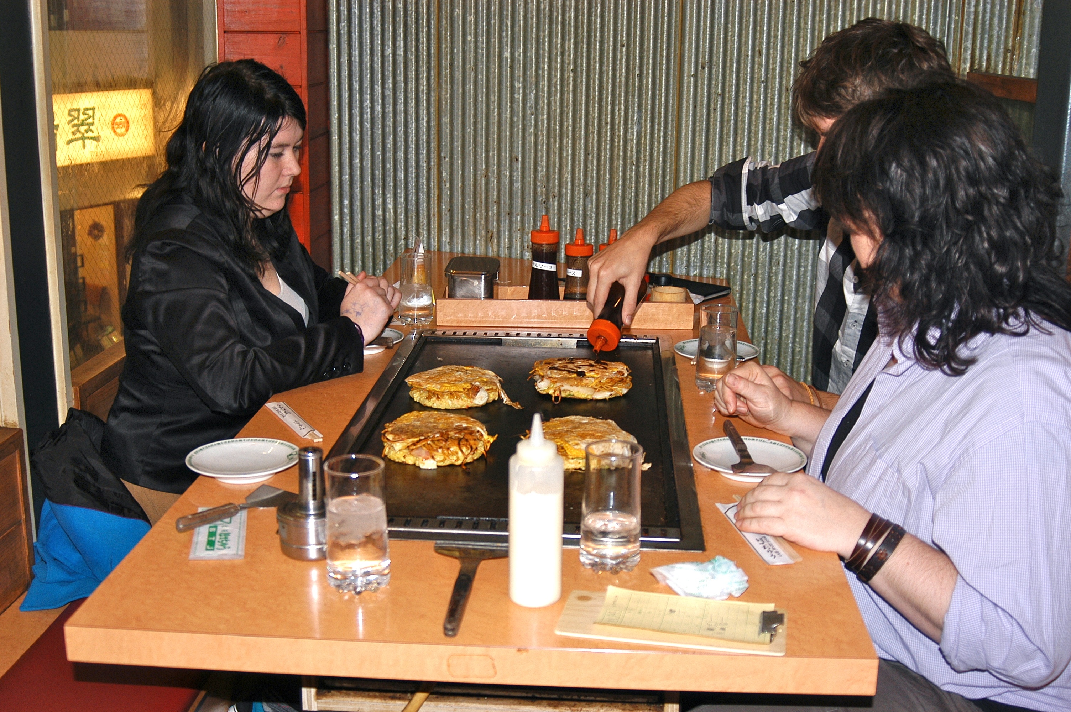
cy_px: 356
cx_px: 536
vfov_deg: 31.8
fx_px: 1248
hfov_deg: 46.4
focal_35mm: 42
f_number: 3.5
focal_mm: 28
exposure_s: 1/60
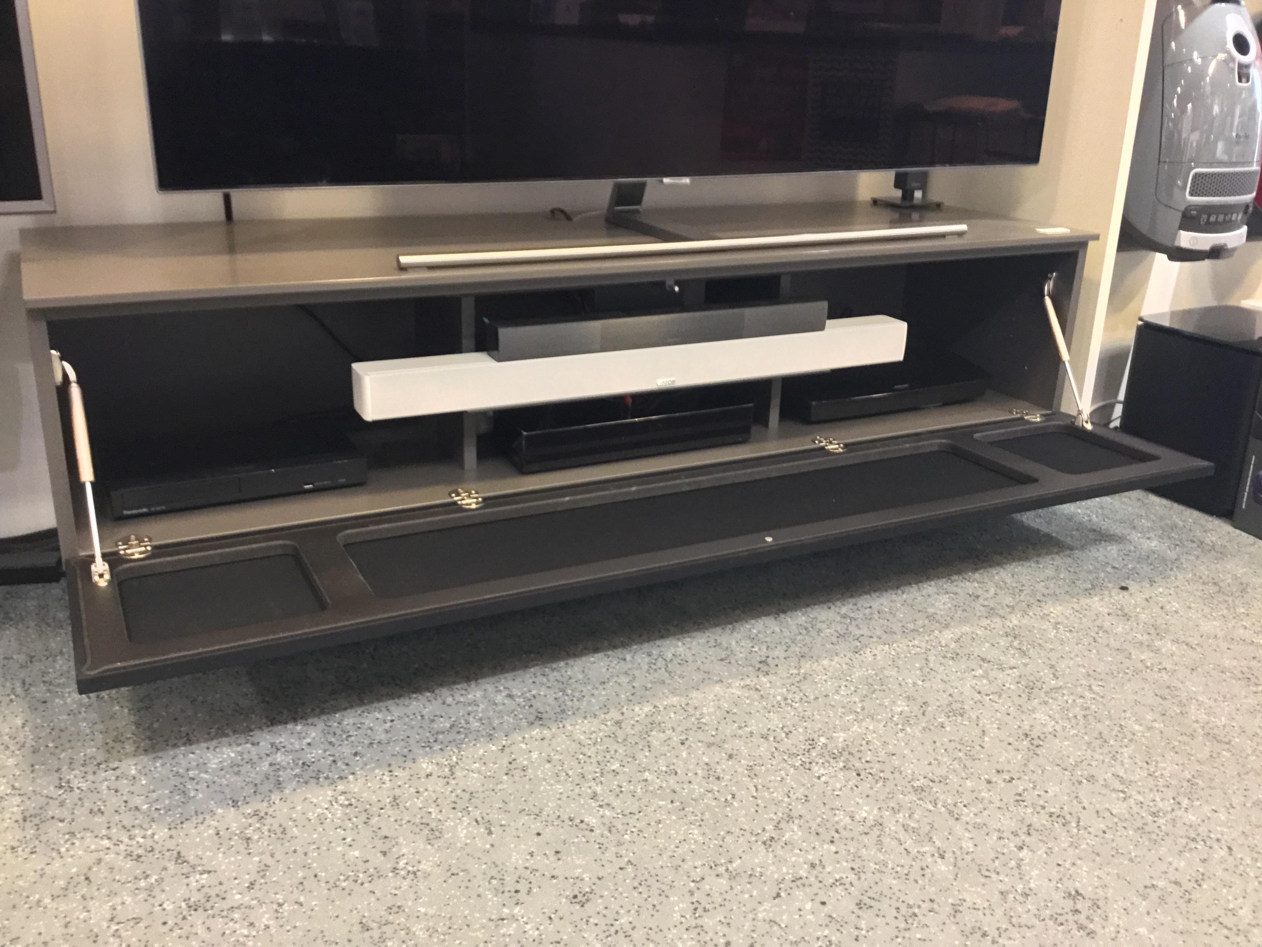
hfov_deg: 58.4
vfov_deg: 45.4
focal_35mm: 31
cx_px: 631
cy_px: 474
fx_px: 1130
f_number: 2.4
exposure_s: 1/17
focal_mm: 3.3
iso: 200
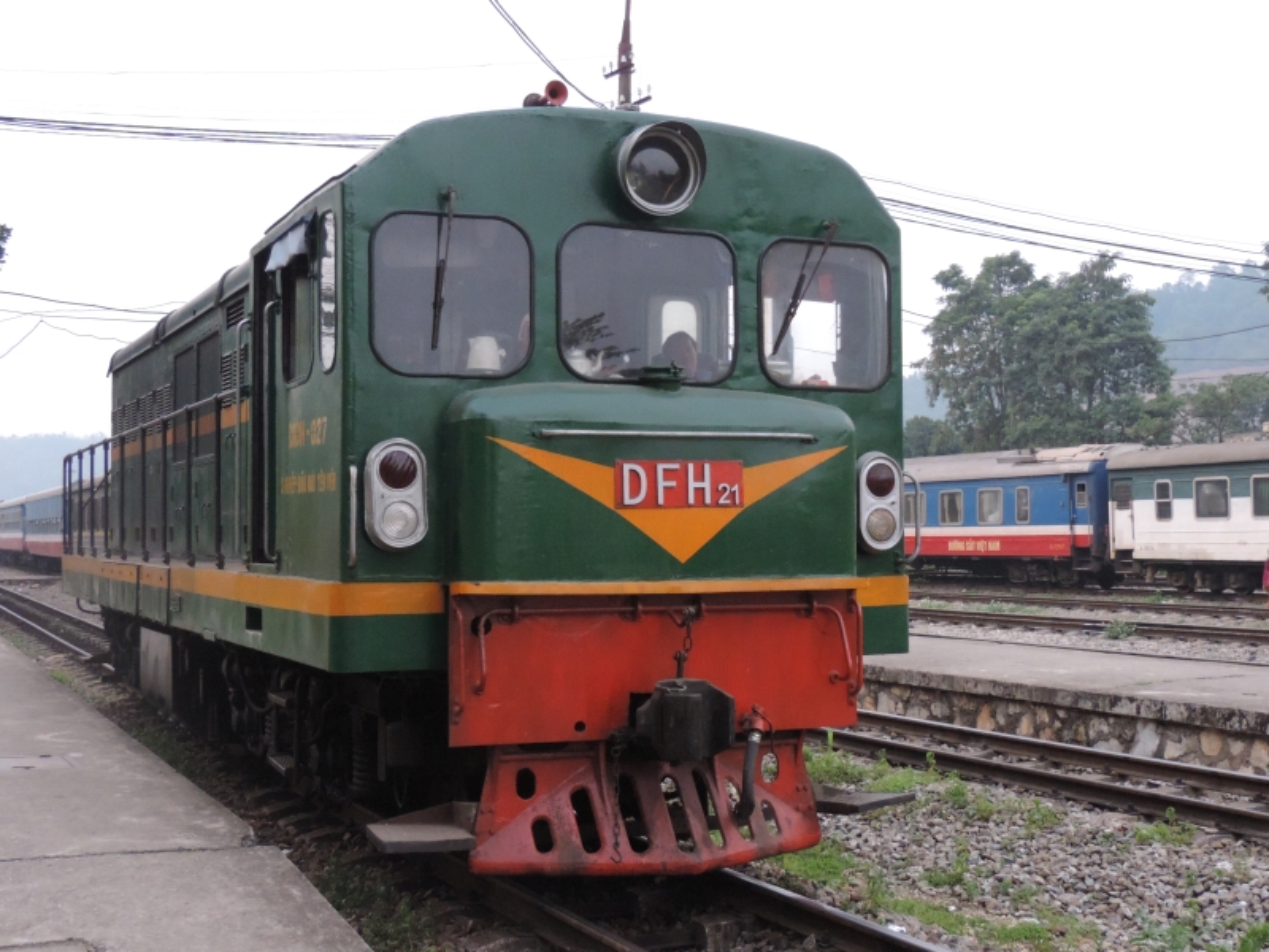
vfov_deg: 30.9
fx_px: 1723
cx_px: 634
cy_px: 476
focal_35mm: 47
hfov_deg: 40.4
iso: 800
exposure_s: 1/10
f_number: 3.5
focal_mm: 8.3
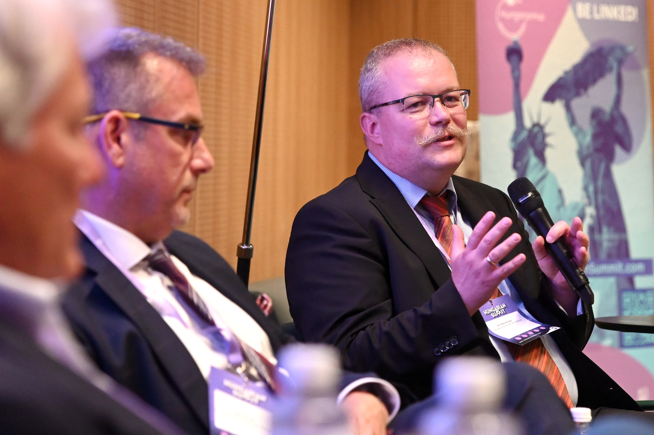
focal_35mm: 164
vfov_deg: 8.4
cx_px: 352
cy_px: 137
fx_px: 2977
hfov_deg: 12.5
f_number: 4
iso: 6400
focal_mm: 116
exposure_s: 1/160
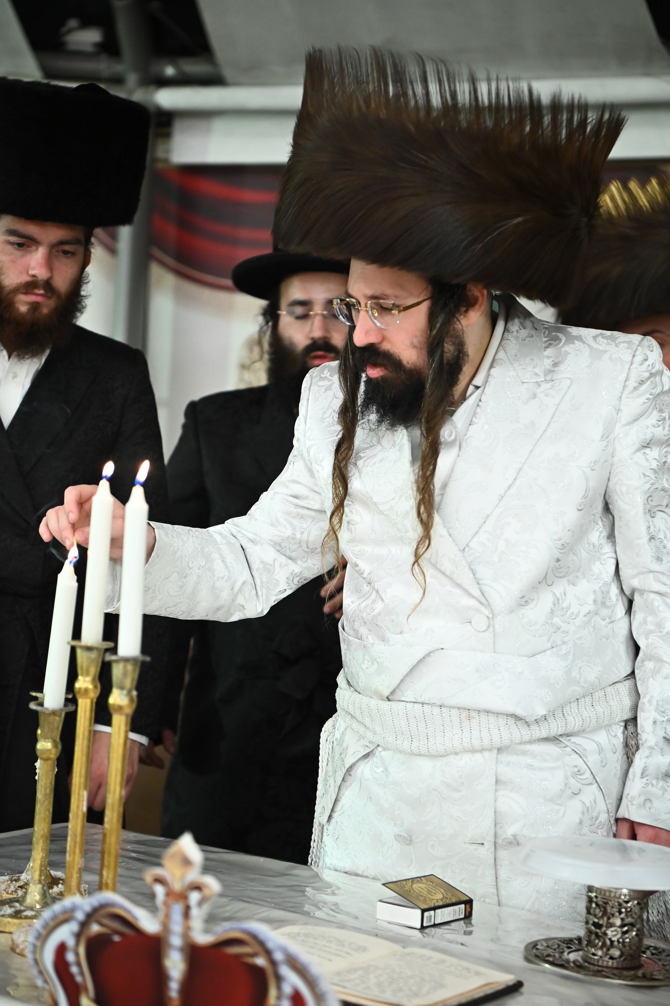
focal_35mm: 70
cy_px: 503
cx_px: 335
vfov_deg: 28.8
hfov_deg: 19.5
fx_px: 1955
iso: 3200
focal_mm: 70
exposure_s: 1/160
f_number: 3.5
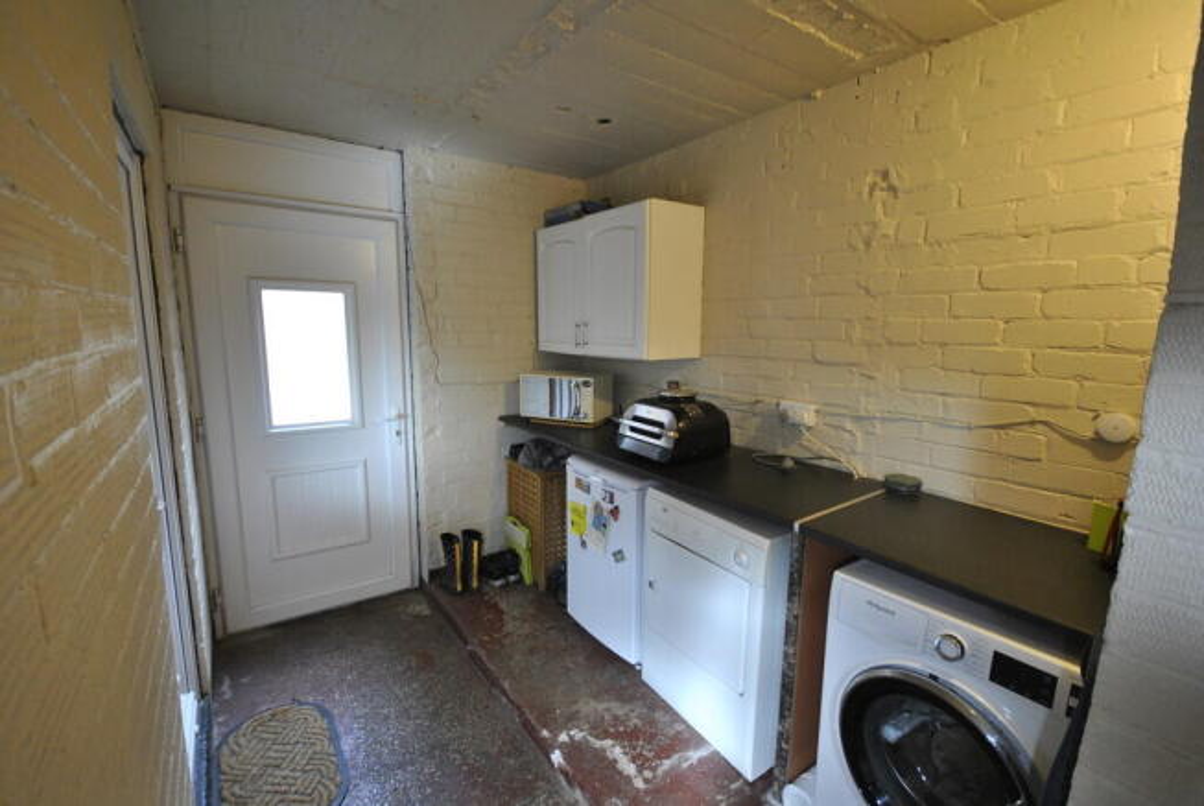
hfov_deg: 100.3
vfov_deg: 77.5
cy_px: 403
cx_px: 602
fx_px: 502
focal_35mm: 15
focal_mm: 10
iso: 400
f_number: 4
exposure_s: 1/15
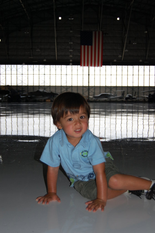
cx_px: 78
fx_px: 311
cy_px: 116
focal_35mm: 48
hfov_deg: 28.0
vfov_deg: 41.1
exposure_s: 1/500
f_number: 4.5
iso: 400
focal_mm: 32
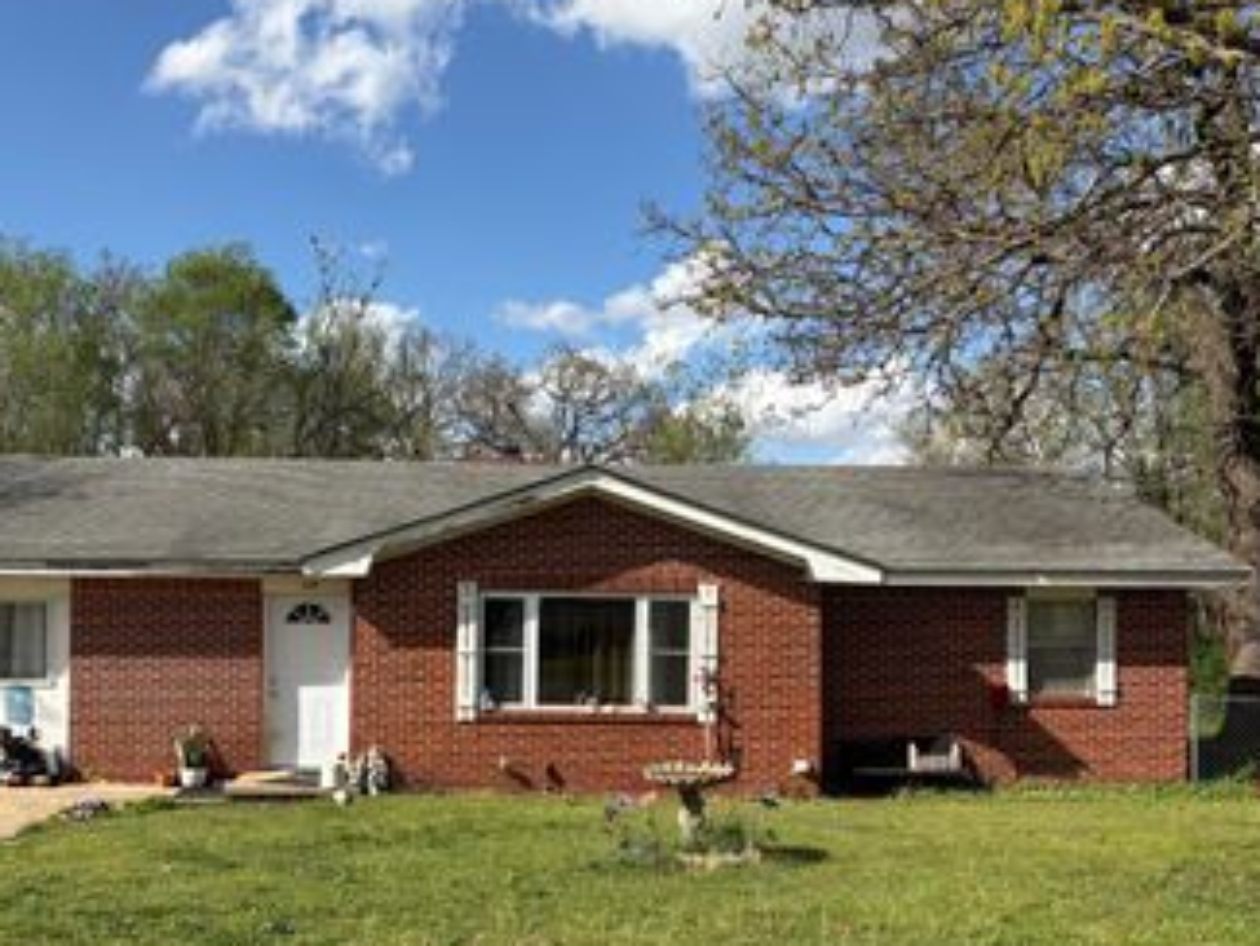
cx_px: 520
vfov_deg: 35.7
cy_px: 607
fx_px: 1457
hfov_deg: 46.6
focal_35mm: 40
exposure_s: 1/3623
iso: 50
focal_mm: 5.96
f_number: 1.6
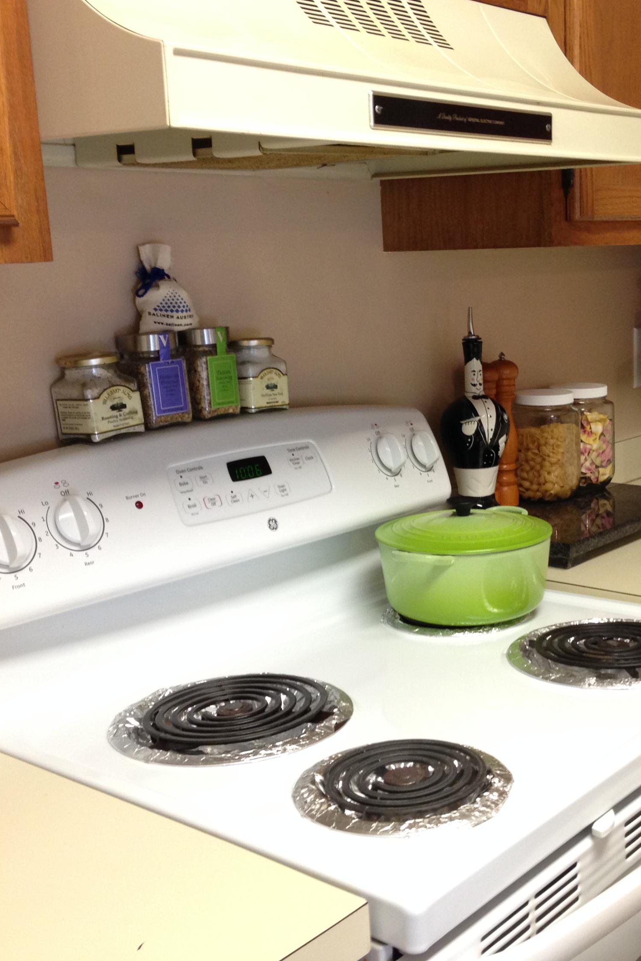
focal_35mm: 46
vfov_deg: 42.7
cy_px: 482
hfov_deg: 28.9
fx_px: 1228
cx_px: 458
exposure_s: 1/20
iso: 125
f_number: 2.4
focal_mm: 4.12
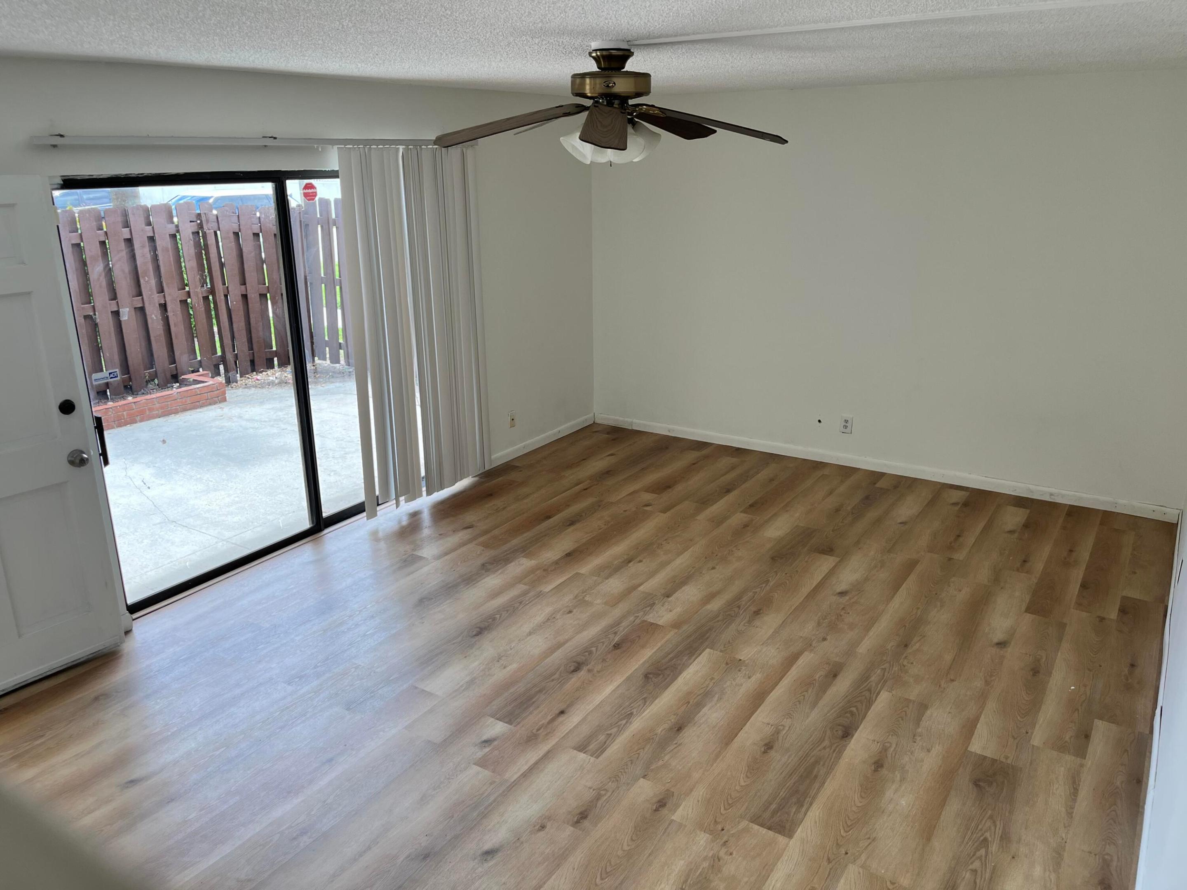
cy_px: 445
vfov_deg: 53.1
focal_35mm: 26
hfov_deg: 67.3
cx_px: 594
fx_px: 892
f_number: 1.6
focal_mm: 5.1
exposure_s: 1/170
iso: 50
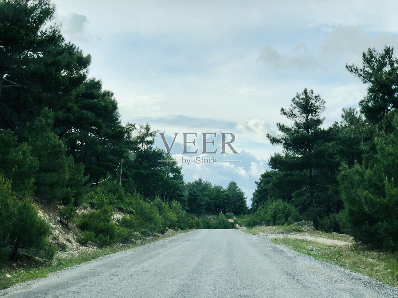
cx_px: 199
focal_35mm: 52
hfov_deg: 36.8
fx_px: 598
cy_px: 149
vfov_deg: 28.0
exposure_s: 1/813
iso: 16
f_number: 2.4
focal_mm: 6
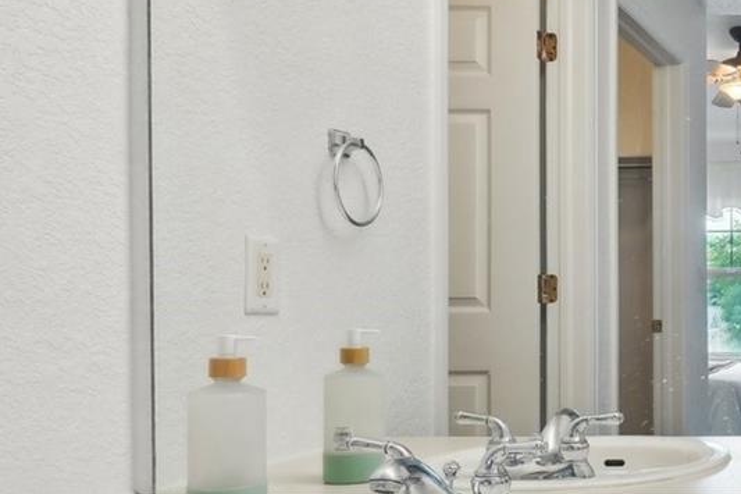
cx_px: 934
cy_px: 326
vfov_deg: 29.7
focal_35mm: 45
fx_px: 926
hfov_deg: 33.5
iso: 400
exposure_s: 1/25
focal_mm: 10
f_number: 8
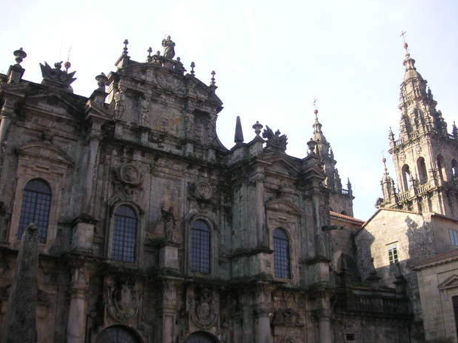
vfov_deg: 37.7
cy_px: 172
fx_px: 503
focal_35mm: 38
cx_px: 232
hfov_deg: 49.0
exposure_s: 1/350
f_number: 2.8
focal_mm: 6.1
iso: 50
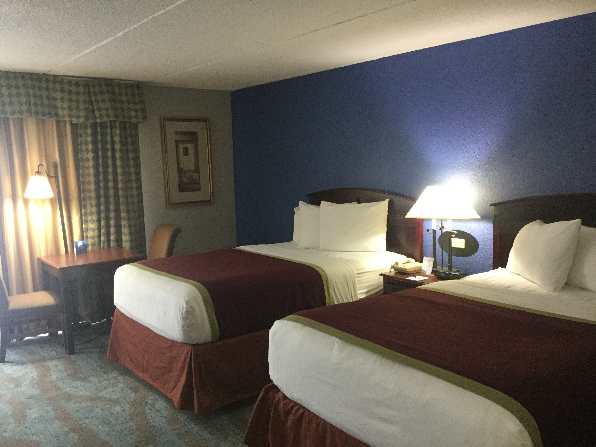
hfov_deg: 58.4
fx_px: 534
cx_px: 298
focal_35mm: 31
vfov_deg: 45.4
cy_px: 224
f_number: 2.4
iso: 160
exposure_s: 1/30
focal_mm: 3.3
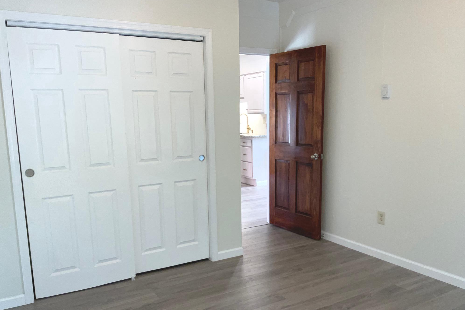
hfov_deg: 60.3
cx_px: 235
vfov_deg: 42.2
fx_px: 400
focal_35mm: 31
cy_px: 176
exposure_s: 1/60
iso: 64
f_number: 1.8
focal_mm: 3
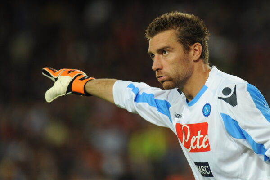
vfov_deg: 3.3
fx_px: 3150
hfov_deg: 4.9
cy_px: 90
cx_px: 135
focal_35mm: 420
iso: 1600
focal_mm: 420
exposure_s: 1/800
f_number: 4
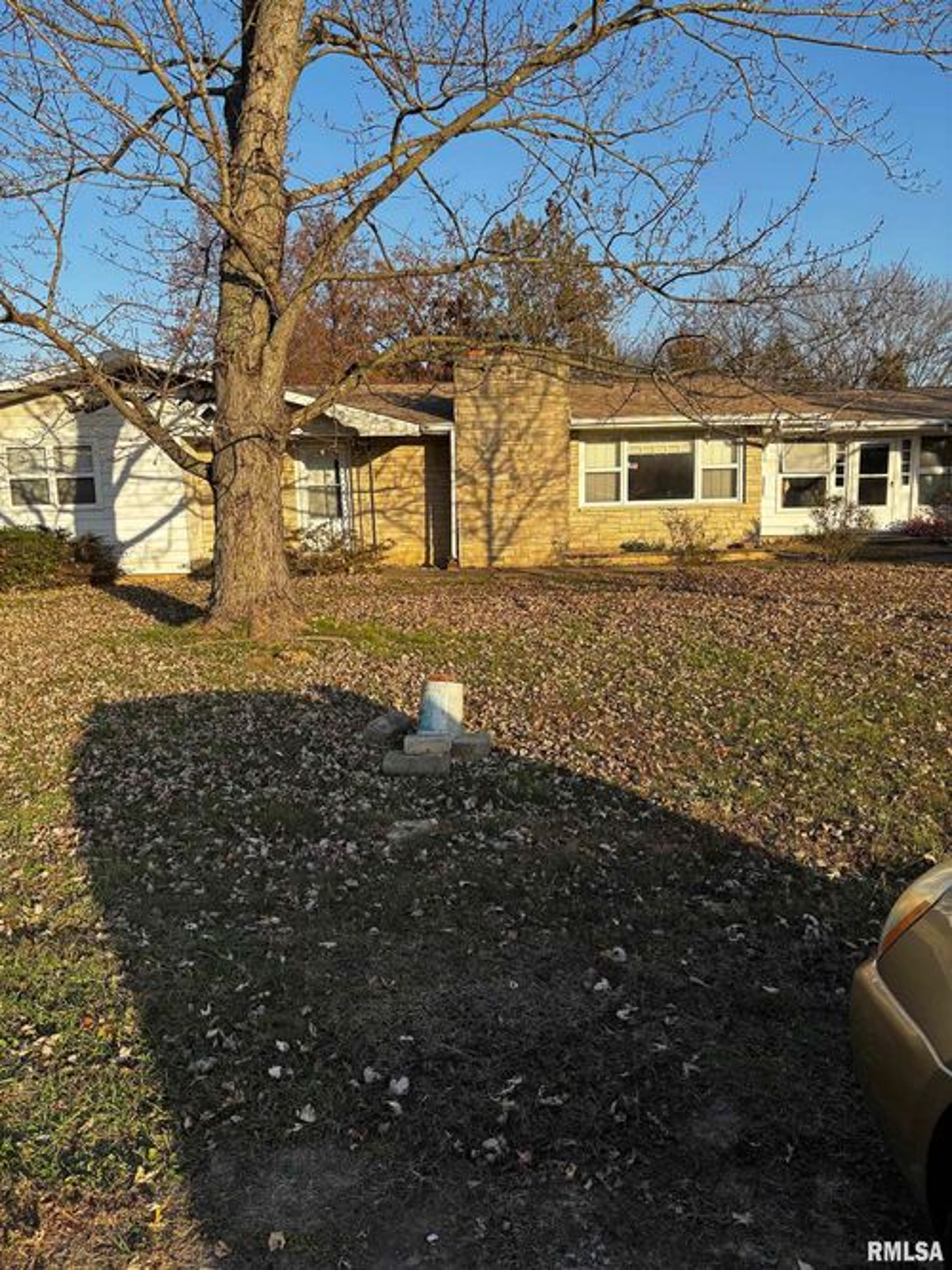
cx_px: 476
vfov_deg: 67.3
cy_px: 635
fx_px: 954
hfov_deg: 53.0
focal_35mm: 26
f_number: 1.6
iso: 50
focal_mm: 5.96
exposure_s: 1/1522
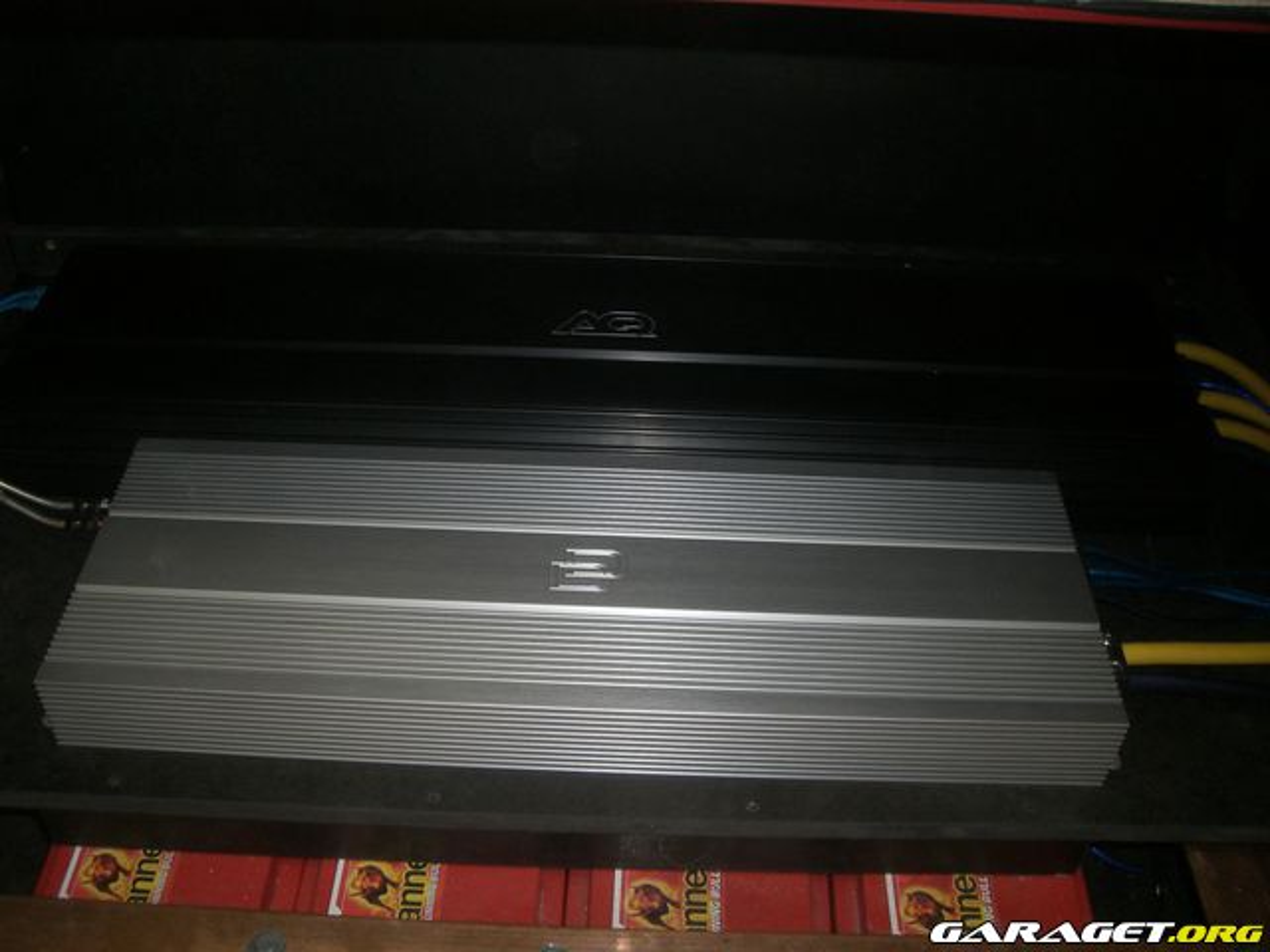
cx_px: 635
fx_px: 1394
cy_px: 476
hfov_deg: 49.0
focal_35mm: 38
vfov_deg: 37.7
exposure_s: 1/60
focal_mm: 6.2
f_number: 2.7
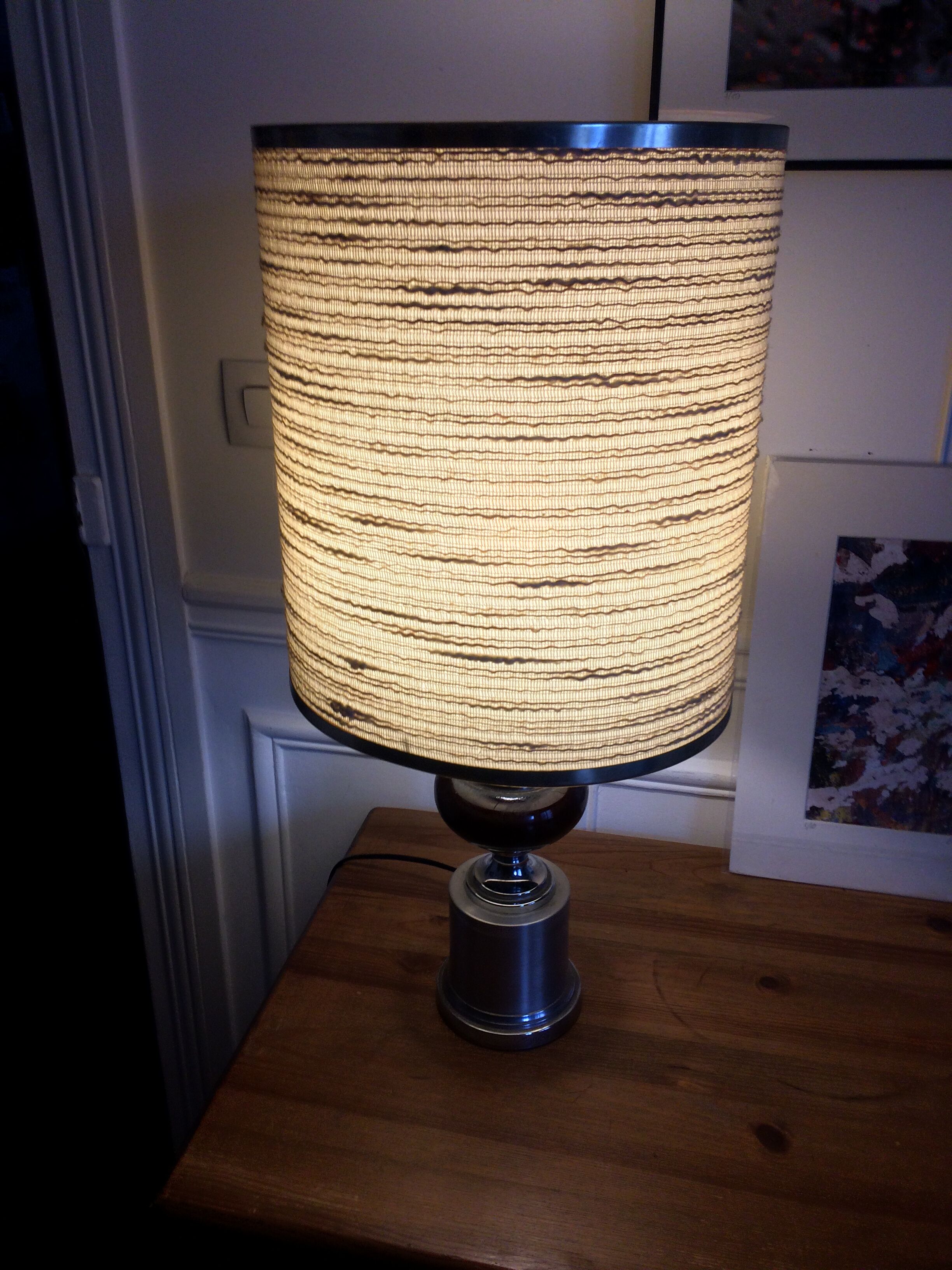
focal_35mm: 29
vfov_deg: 61.7
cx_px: 476
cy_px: 635
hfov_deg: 48.2
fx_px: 1063
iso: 64
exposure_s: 1/100
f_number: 2.2
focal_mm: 4.15
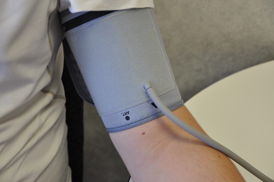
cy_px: 91
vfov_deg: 14.7
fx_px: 707
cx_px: 137
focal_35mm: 93
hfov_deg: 21.9
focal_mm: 62
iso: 400
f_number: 5.3
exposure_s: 1/80
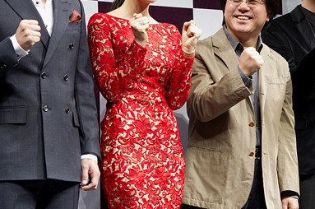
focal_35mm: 196
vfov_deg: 7.0
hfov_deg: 10.5
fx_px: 1712
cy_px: 57
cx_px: 210
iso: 3200
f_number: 8
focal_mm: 125
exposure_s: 1/100
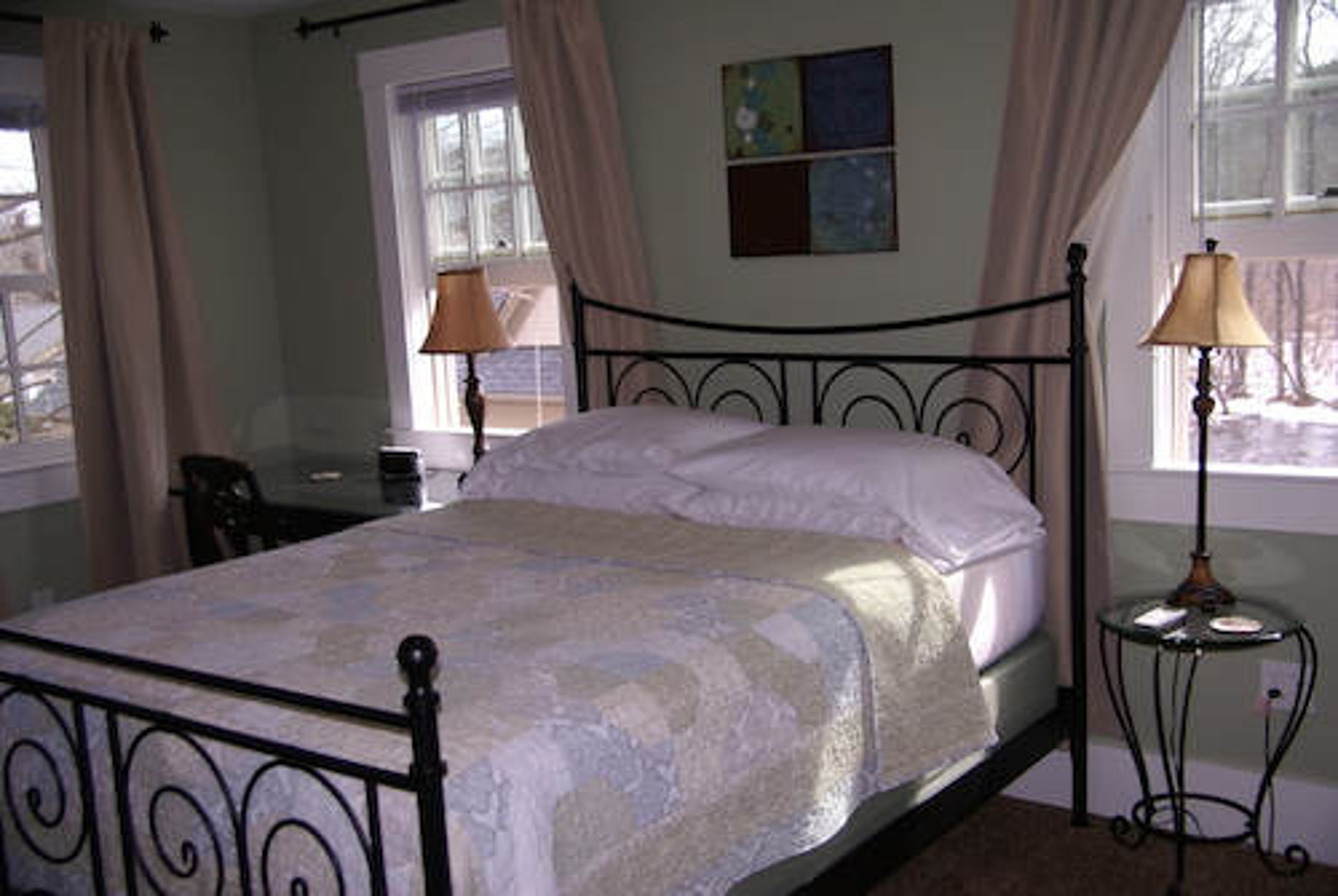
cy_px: 448
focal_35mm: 39
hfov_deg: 49.5
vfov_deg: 34.3
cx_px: 669
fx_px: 1452
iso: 100
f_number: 4
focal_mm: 26
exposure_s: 1/125
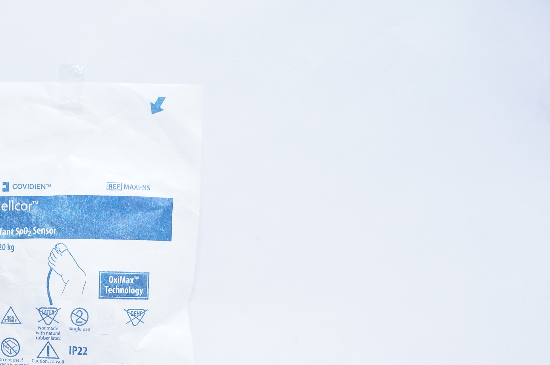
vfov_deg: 25.5
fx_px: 778
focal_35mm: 51
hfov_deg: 36.7
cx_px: 67
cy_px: 338
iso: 1600
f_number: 4.5
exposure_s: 1/160
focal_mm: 18
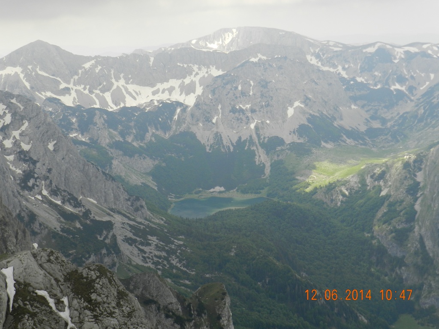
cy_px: 164
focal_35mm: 53
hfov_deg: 36.2
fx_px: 672
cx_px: 220
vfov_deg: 27.5
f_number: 4.4
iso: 160
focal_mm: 9.4
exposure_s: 1/500
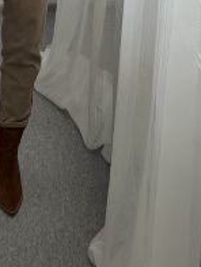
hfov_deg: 18.6
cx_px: 52
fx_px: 611
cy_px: -73
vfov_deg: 22.3
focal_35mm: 79
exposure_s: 1/121
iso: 50
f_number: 1.5
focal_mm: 5.7
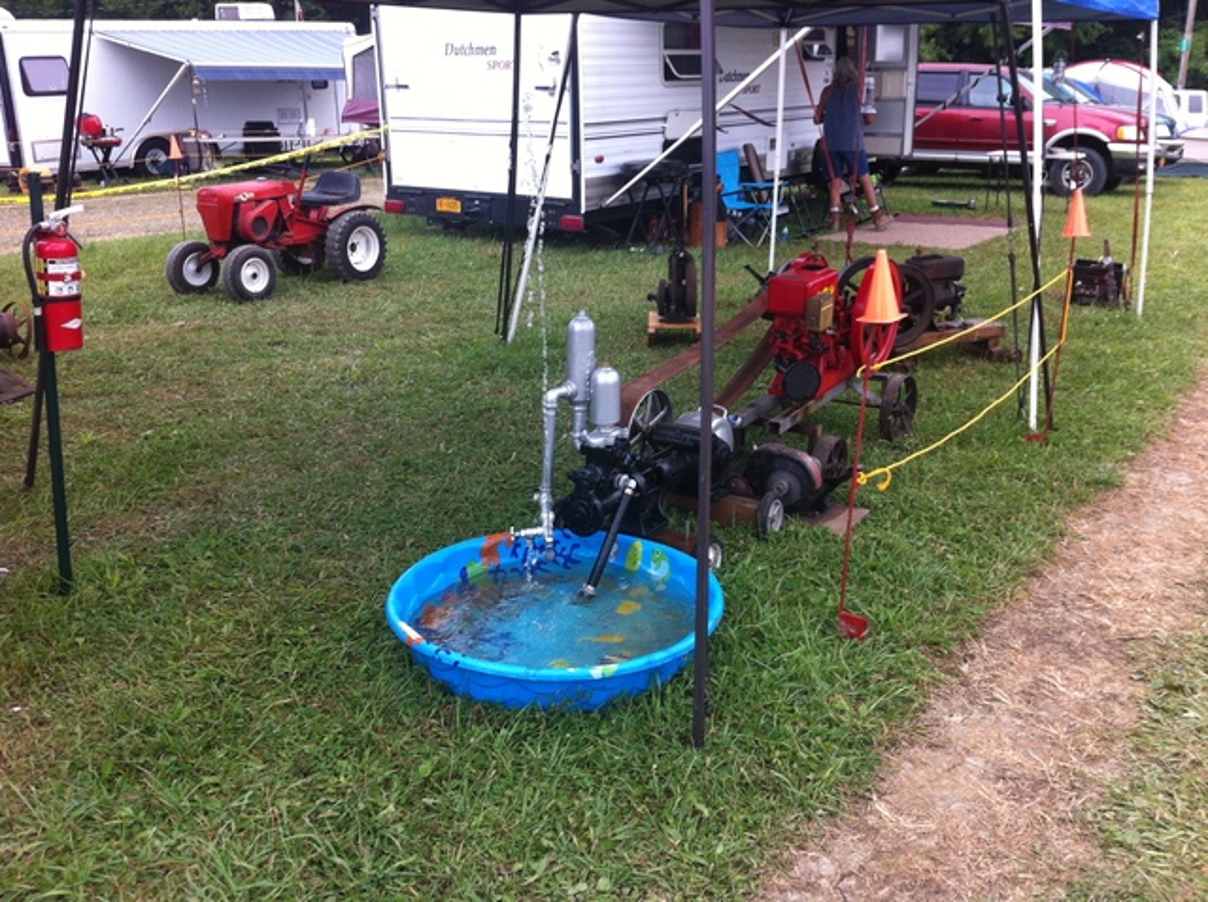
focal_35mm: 35
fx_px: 1220
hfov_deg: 52.7
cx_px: 604
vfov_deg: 40.6
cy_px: 451
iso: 80
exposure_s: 1/296
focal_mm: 3.85
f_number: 2.8
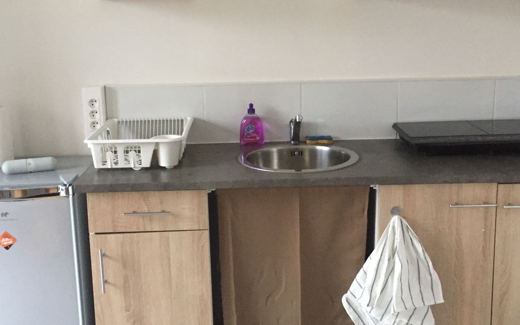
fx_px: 652
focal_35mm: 46
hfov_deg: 43.5
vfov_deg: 27.9
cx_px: 269
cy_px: 123
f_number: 2.2
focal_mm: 4.15
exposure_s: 1/17
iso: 250
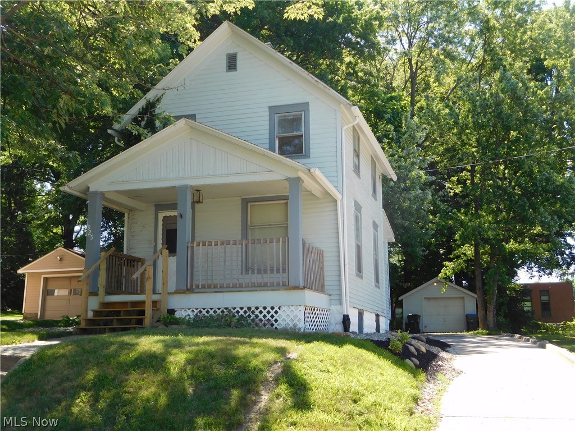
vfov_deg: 36.0
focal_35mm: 40
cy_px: 216
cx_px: 288
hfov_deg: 46.8
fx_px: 664
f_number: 3.9
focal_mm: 7.1
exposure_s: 1/250
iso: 125
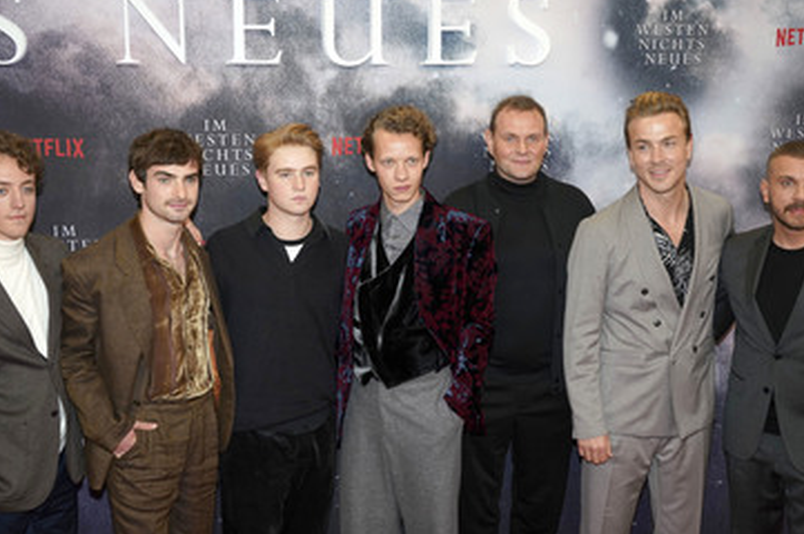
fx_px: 1004
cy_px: 271
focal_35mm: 45
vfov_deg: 29.8
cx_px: 404
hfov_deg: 43.6
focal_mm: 36
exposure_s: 1/160
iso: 640
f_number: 5.6
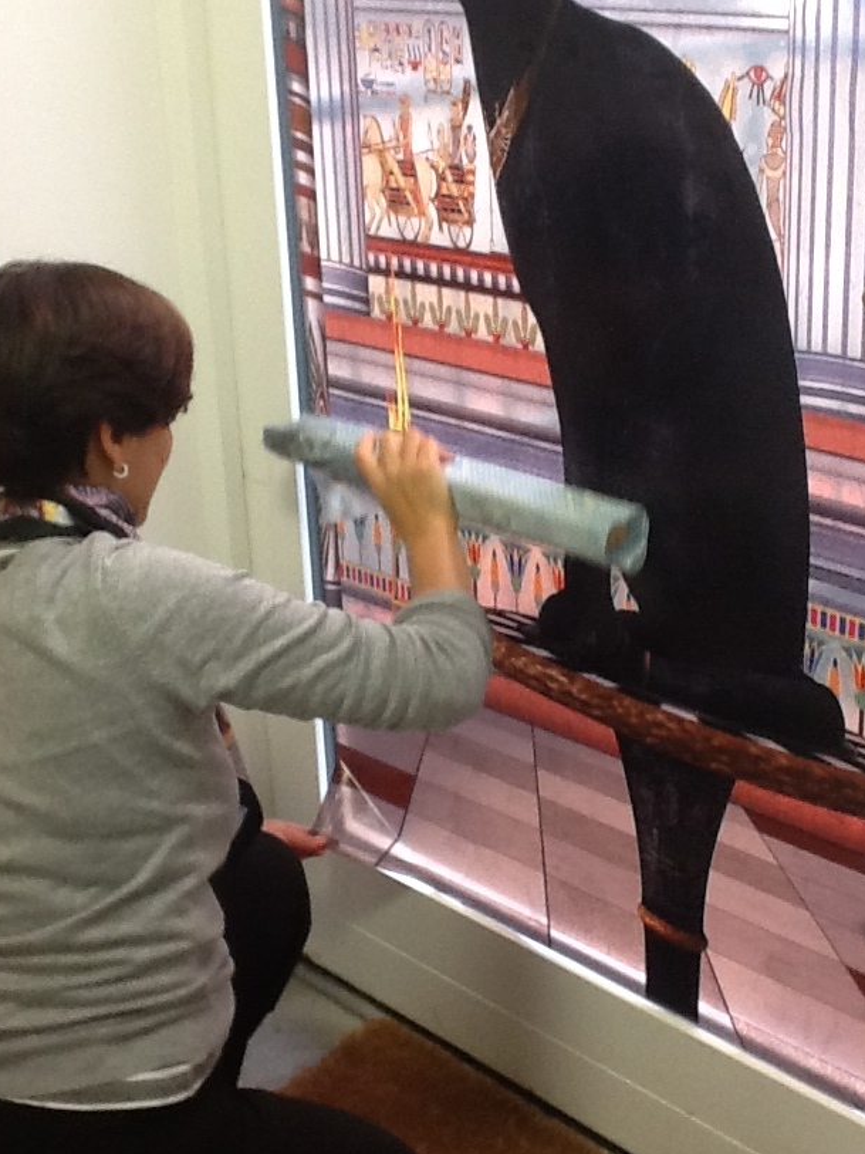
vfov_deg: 36.8
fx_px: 1733
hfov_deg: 28.0
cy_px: 544
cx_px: 474
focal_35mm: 52
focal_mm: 2.03
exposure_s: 1/30
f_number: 2.4
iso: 80
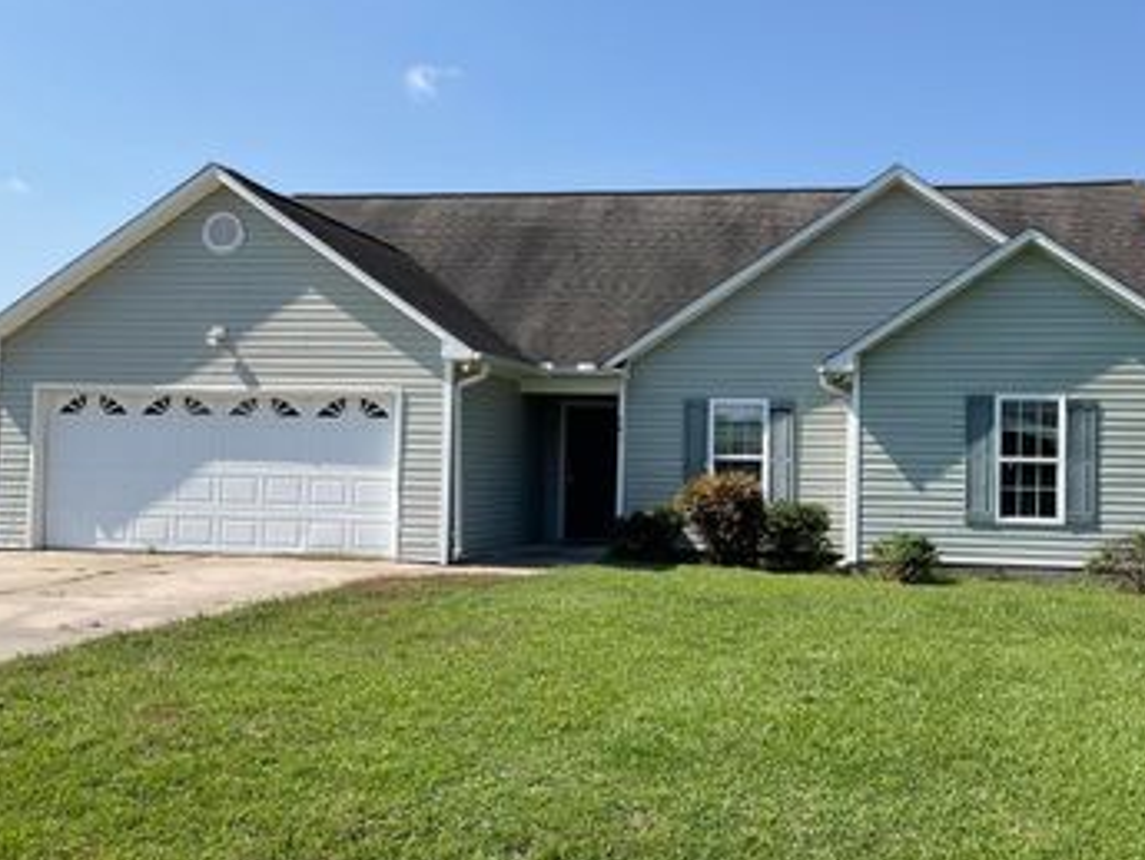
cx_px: 687
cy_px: 443
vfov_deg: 34.4
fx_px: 1390
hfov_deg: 44.5
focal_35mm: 42
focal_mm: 3
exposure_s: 1/1730
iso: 16
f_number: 1.8
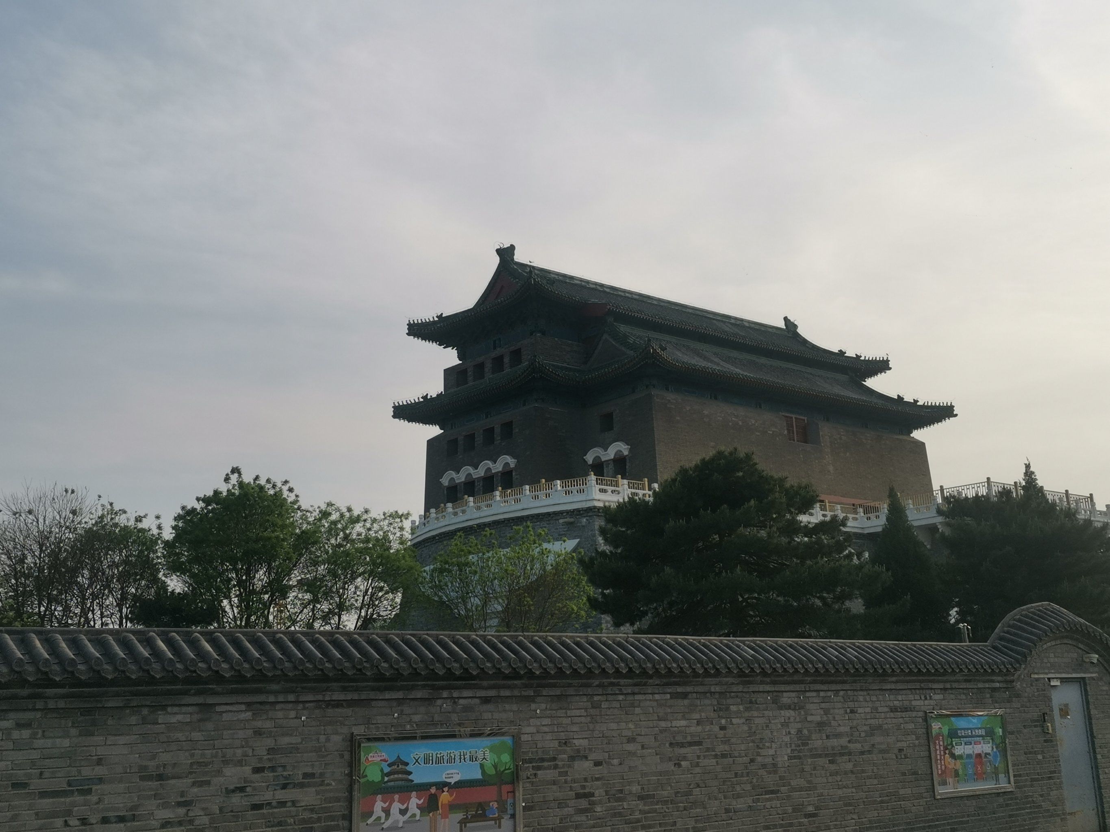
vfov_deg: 36.8
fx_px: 1251
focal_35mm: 39
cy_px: 416
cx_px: 555
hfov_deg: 47.9
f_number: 1.8
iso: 50
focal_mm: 4.75
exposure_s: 1/1429
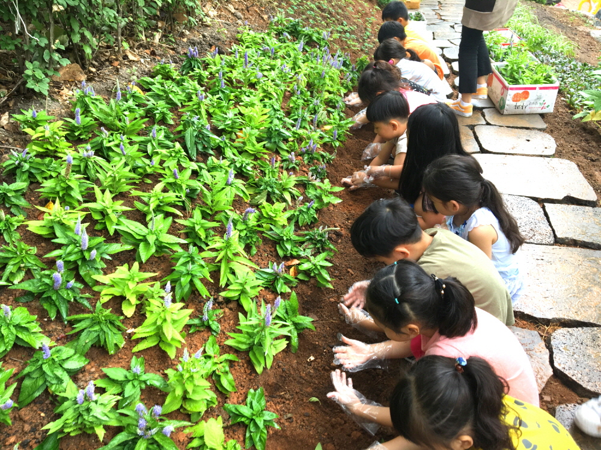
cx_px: 300
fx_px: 503
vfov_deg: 48.2
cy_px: 225
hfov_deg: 61.7
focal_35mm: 29
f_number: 2.2
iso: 25
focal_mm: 4.15
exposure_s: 1/60
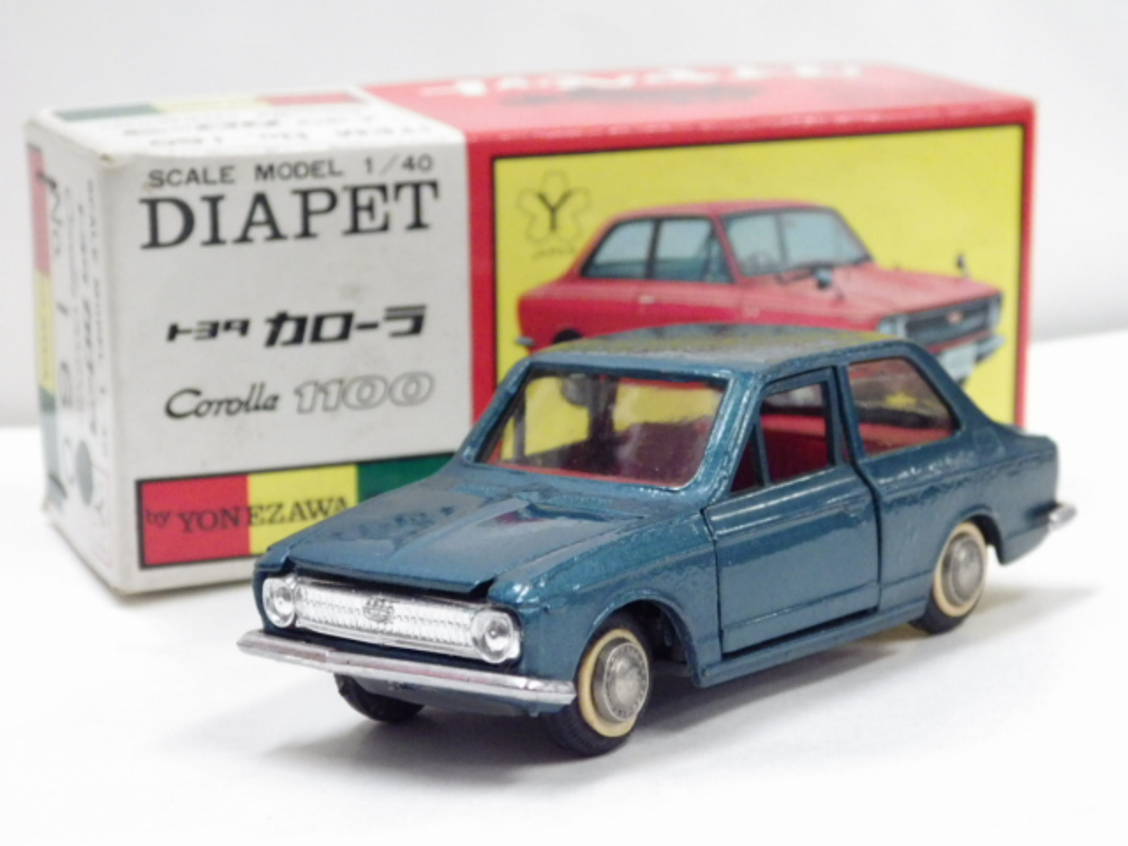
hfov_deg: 22.5
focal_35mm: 87
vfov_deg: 17.0
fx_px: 2835
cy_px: 423
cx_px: 564
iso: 800
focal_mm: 15.6
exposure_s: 1/60
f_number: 4.4
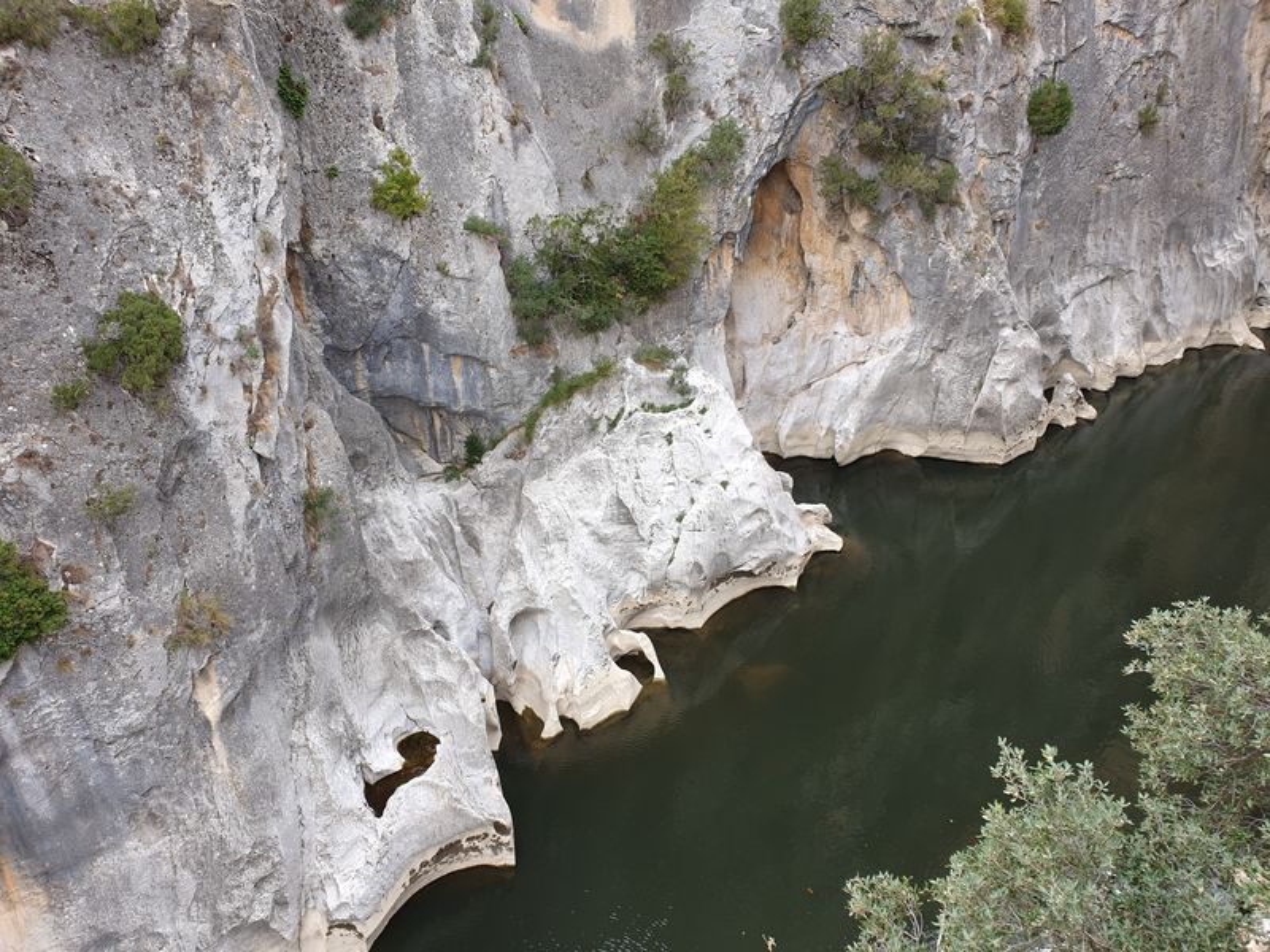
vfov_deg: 53.1
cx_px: 635
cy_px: 476
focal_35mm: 26
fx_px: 954
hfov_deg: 67.3
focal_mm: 4.3
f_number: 2.4
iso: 50
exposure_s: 1/123
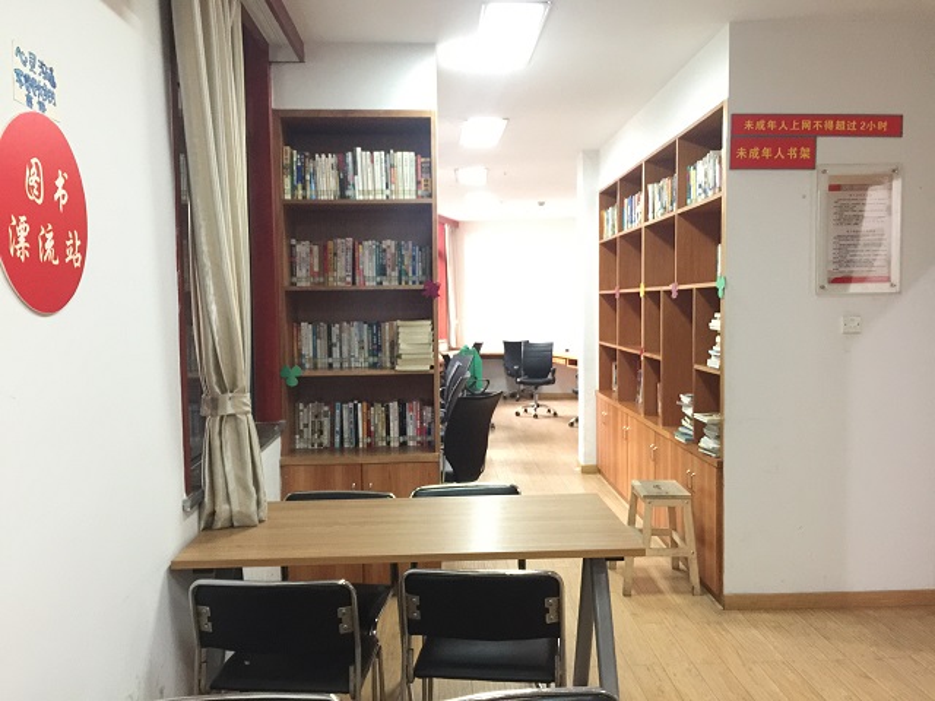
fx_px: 783
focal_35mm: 29
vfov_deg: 48.2
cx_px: 468
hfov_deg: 61.7
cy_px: 350
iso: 200
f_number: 2.2
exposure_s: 1/8
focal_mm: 4.15
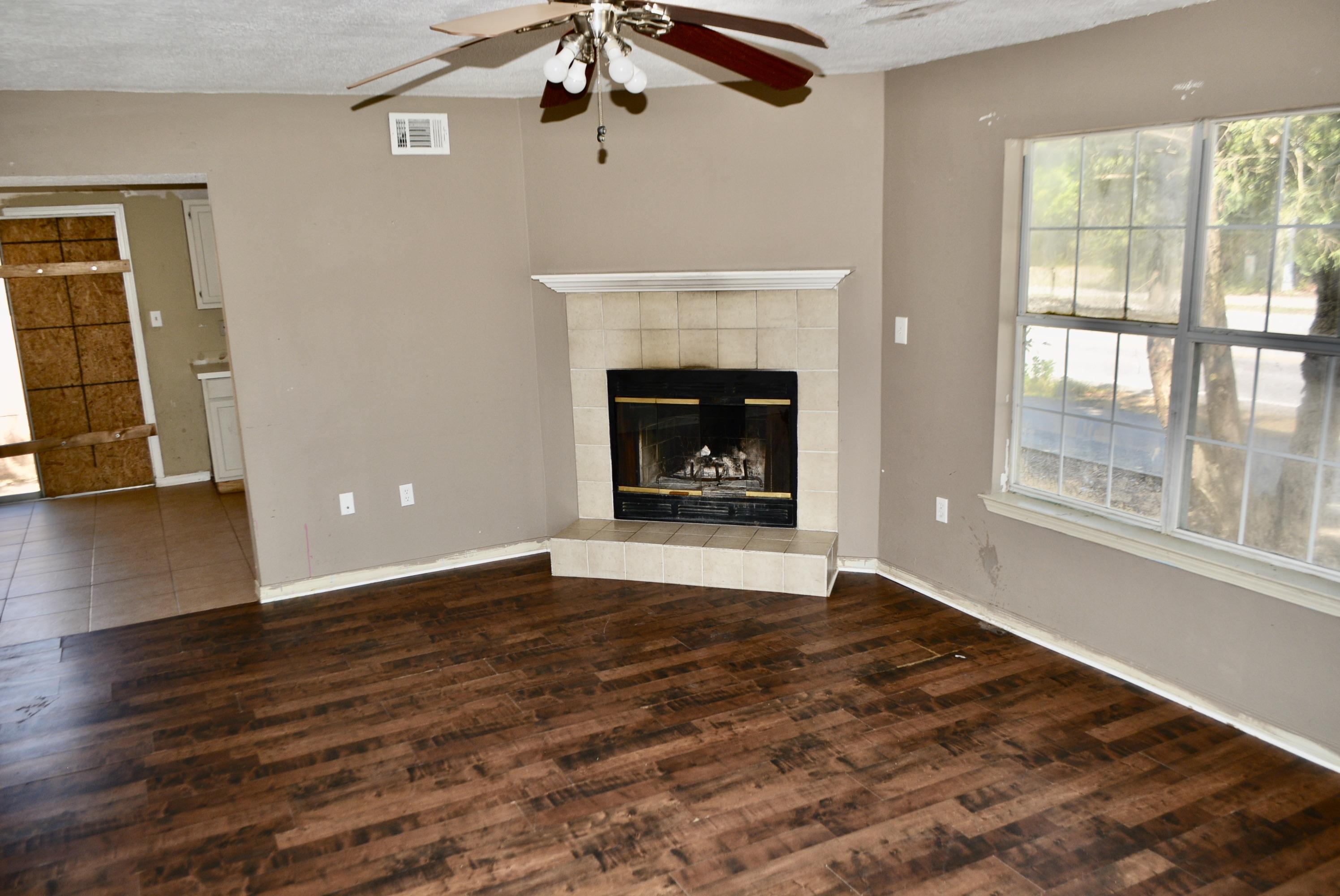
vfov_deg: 48.0
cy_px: 448
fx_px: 1006
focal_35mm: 27
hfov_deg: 67.3
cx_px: 670
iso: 100
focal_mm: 18
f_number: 3.5
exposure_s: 1/160
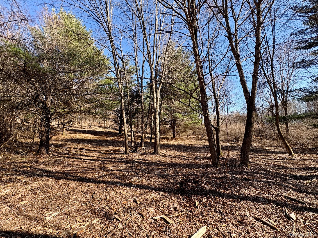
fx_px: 129
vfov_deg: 85.7
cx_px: 159
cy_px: 119
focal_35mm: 14
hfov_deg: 102.1
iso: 40
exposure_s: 1/341
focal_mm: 2.22
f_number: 2.2
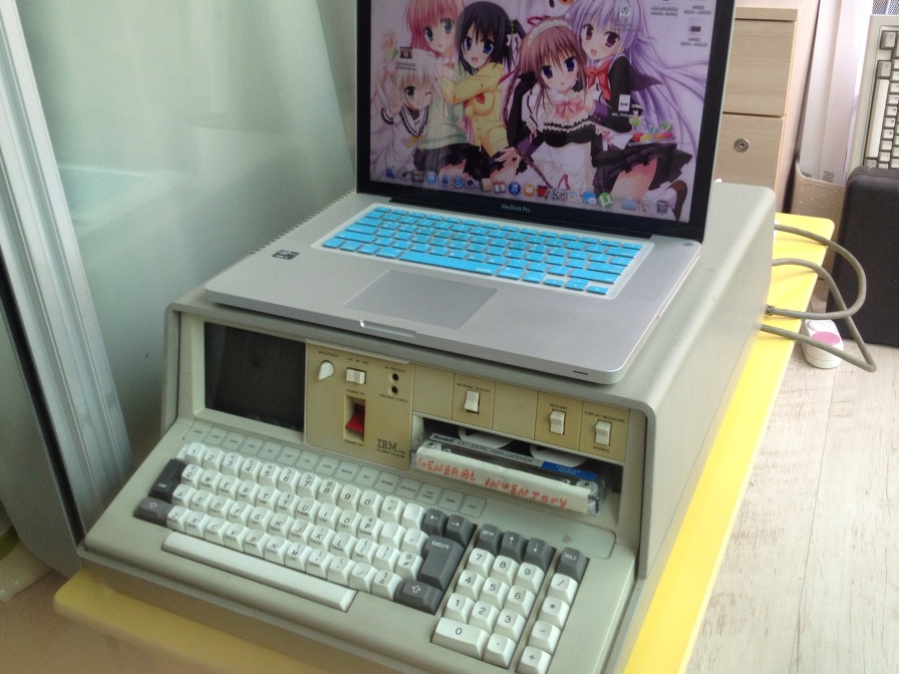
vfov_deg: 35.9
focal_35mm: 40
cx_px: 447
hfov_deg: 46.8
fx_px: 1039
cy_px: 303
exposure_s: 1/120
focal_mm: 4.28
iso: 64
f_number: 2.4
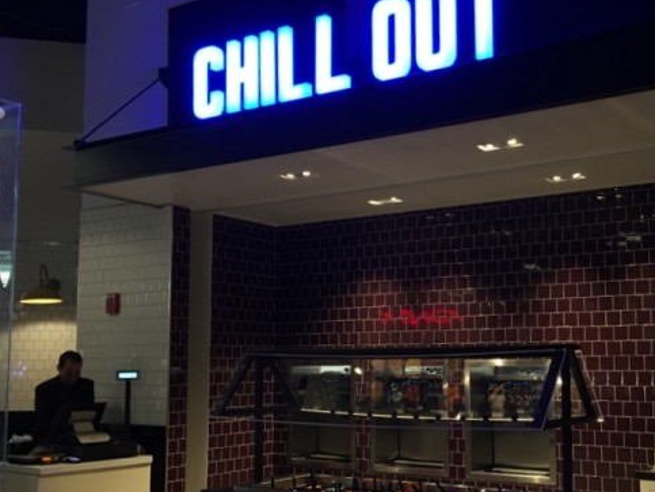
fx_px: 795
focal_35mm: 42
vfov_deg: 34.3
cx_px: 416
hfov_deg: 44.3
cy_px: 292
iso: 64
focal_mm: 4.15
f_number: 2.2
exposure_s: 1/15
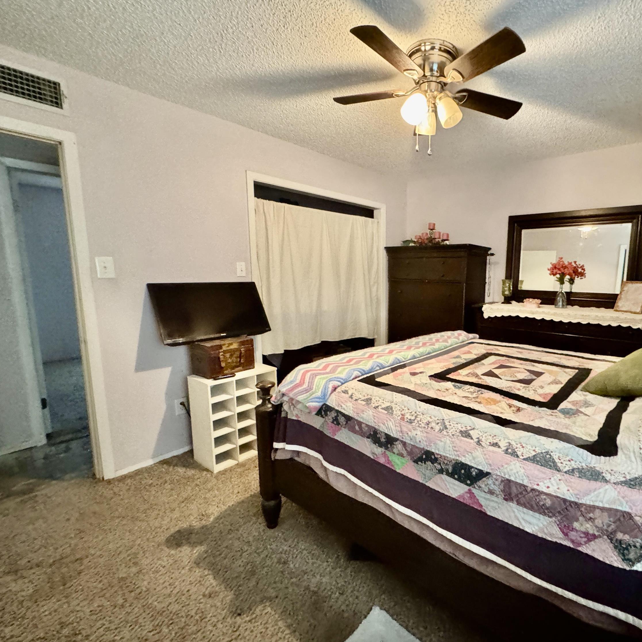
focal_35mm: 17
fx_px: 357
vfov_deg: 84.0
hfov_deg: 81.6
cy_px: 322
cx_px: 418
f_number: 2.2
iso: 1000
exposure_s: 1/40
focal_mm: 2.22
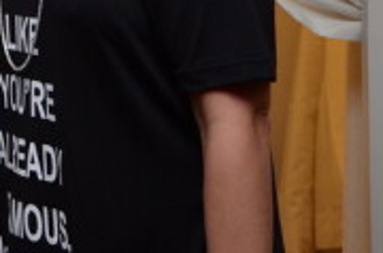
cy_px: -120
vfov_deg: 10.5
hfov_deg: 15.1
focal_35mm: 126
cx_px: -187
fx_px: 1337
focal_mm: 26
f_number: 4.5
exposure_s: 1/250
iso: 1000
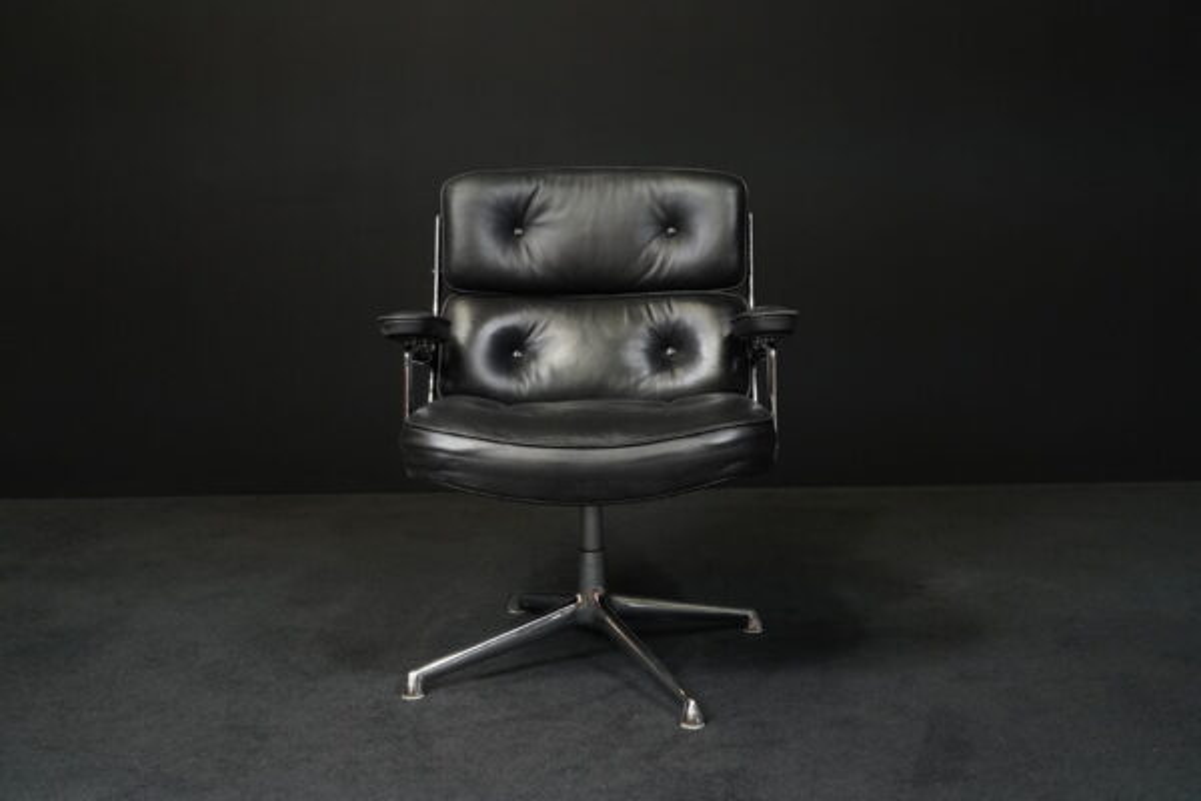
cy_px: 400
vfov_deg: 35.1
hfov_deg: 50.7
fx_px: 1268
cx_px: 600
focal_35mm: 38
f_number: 7.1
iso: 5000
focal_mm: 38
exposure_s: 1/125
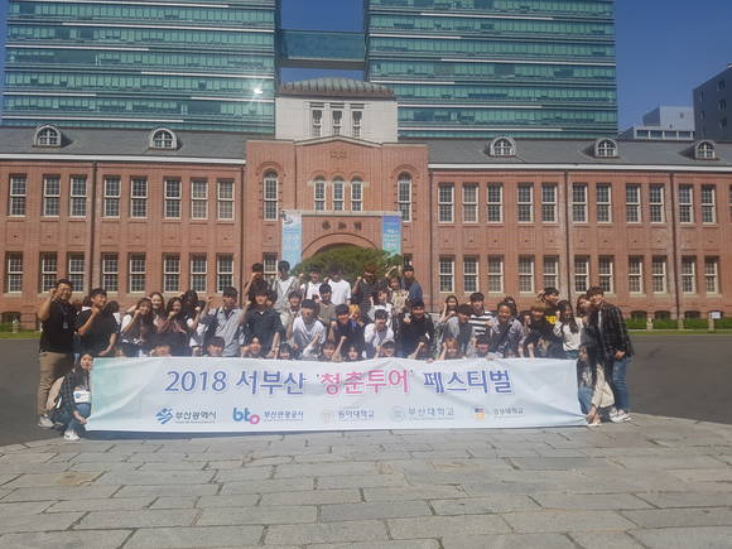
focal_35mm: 26
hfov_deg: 67.3
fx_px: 550
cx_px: 366
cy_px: 274
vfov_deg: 53.1
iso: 50
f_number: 1.7
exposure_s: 1/4288
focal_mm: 4.2
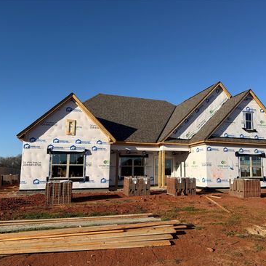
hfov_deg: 55.2
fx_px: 252
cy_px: 133
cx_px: 160
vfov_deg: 55.6
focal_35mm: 29
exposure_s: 1/5714
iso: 80
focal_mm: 6.76
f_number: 1.78
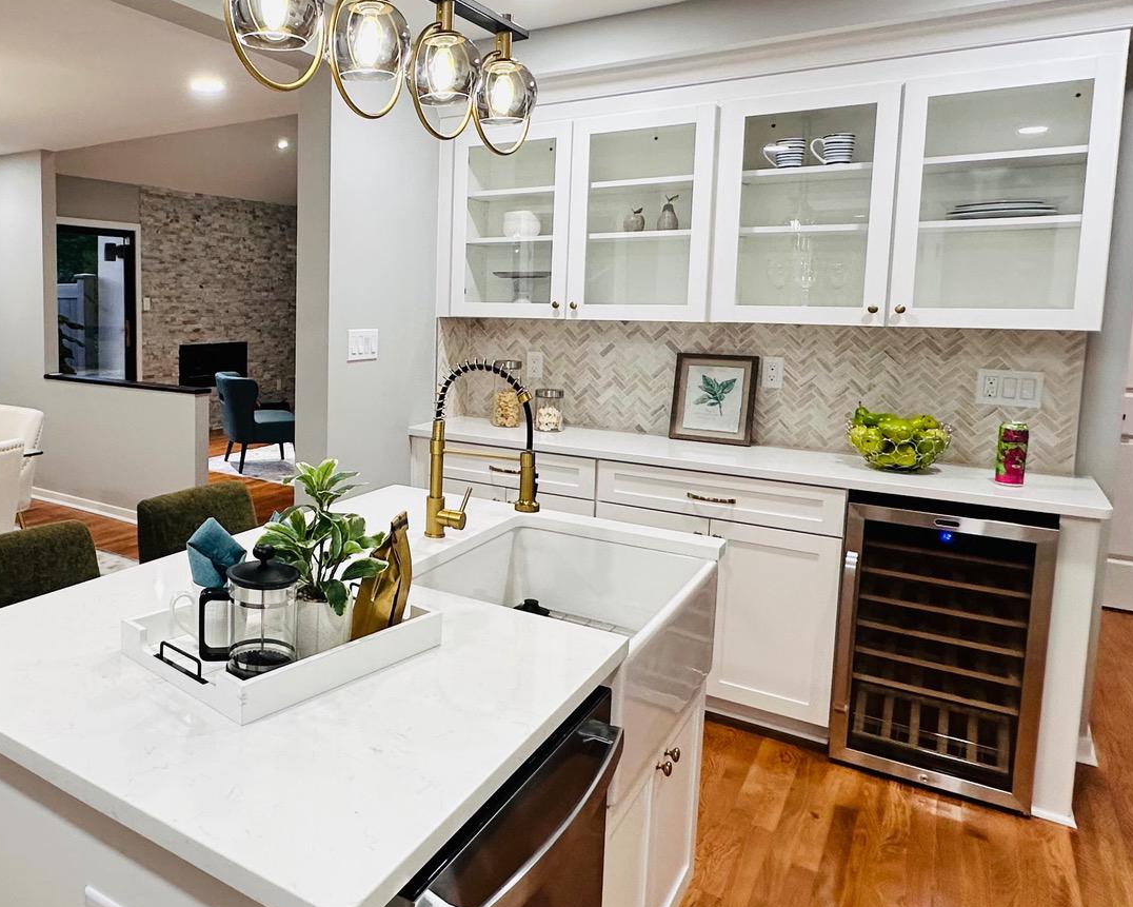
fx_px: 872
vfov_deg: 54.7
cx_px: 279
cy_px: 379
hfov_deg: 62.1
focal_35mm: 26
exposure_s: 1/120
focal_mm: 2.22
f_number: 2.2
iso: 200
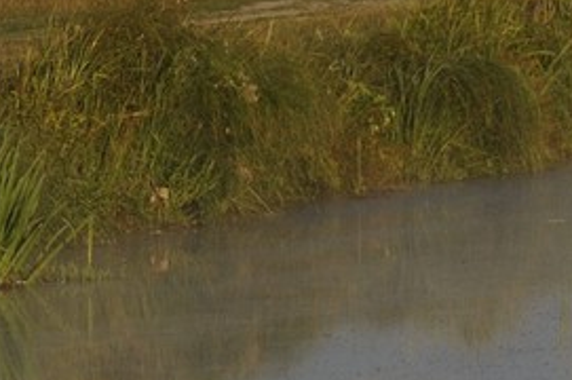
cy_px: -471
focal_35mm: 1179
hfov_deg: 1.7
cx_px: 1562
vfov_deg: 1.2
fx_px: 18710
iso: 400
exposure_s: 1/320
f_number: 11
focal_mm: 200
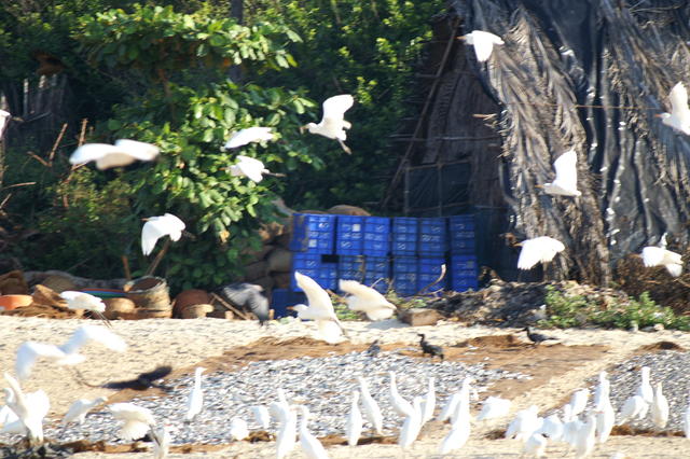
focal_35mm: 450
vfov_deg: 3.1
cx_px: 345
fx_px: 8620
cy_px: 230
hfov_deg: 4.6
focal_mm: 300
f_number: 5.6
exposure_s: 1/400
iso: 200
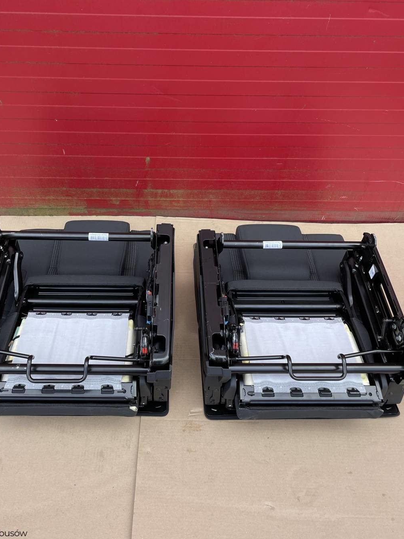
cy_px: 225
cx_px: 179
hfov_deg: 45.3
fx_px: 483
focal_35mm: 31
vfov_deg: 58.0
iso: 32
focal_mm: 4.2
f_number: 1.6
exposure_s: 1/240
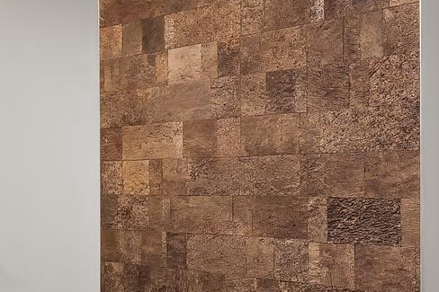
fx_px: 768
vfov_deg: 21.4
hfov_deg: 31.5
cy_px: 205
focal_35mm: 63
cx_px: 309
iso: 160
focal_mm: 10
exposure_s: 1.3
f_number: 11
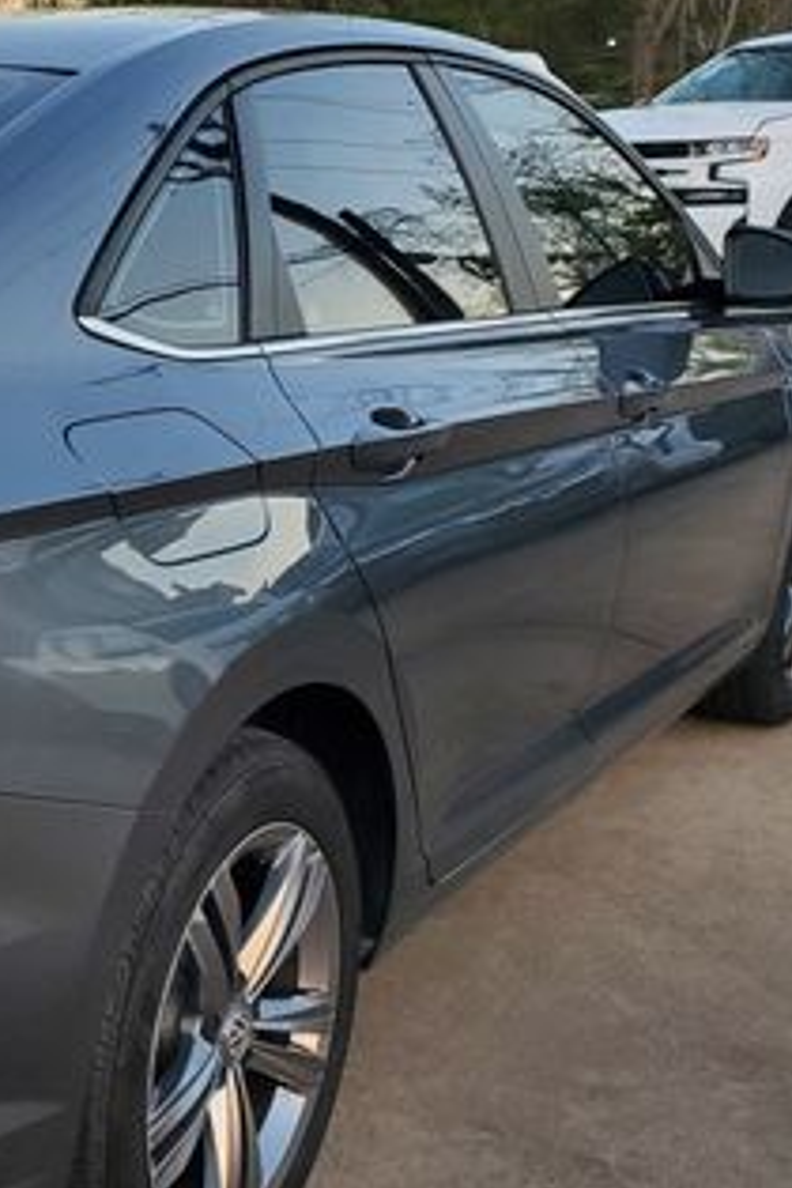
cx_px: -260
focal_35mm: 55
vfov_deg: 36.2
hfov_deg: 21.9
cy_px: 649
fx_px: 1815
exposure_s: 1/120
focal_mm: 4.3
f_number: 2.4
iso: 100
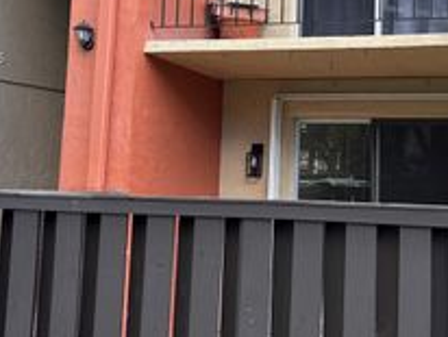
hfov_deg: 30.2
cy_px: 60
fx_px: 816
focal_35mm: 63
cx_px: 331
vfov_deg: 23.0
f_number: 1.6
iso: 50
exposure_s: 1/321
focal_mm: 5.96
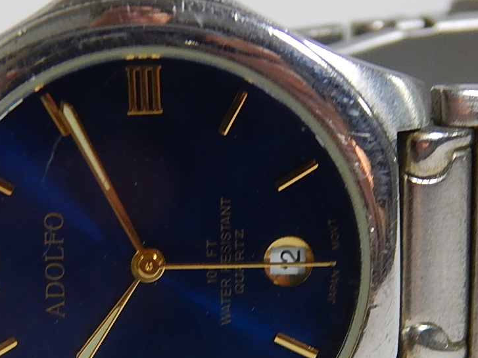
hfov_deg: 12.0
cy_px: 308
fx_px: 2278
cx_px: 164
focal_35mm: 165
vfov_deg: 9.0
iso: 200
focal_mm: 13.5
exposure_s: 1/30
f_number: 4.2
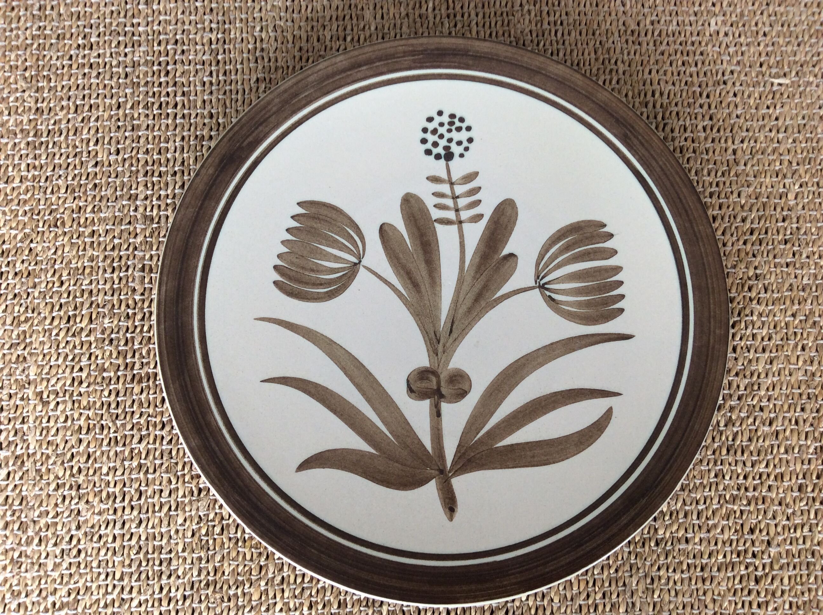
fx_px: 760
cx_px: 412
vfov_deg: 44.1
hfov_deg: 56.9
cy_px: 308
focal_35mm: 32
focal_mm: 3.3
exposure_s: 1/25
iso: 64
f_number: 2.4
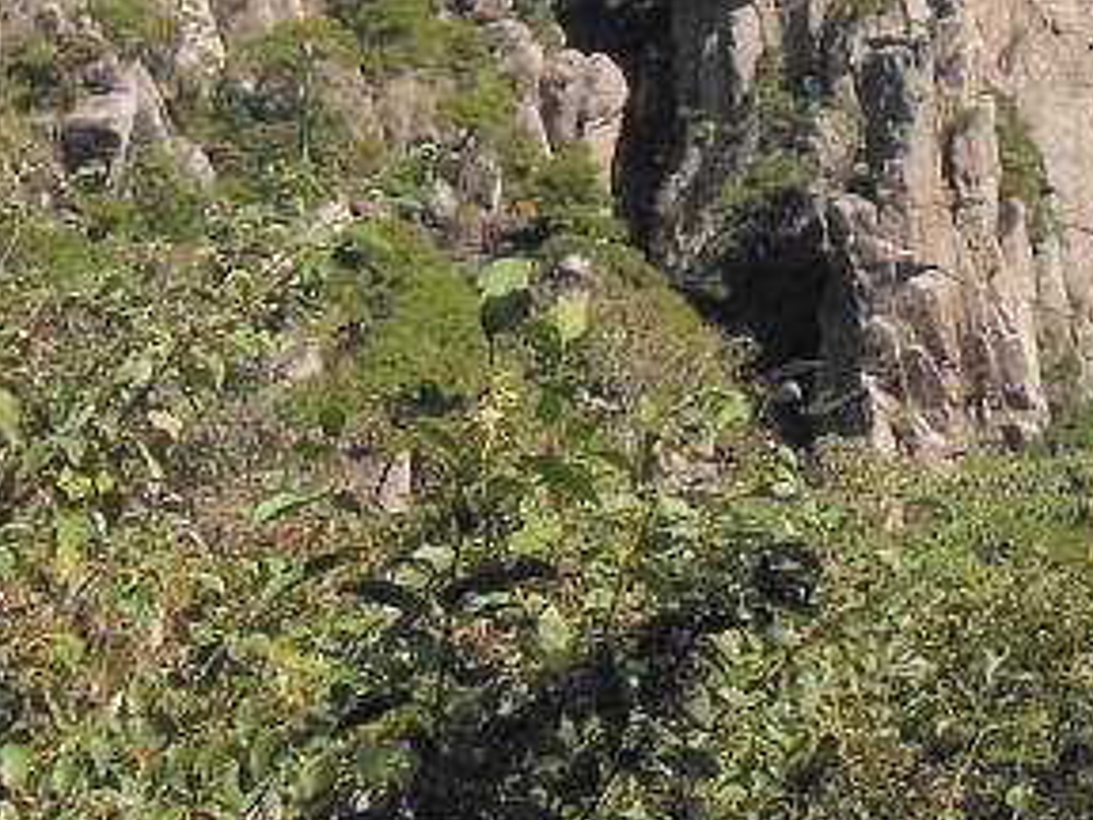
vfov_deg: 15.2
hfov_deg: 20.7
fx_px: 2810
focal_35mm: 89
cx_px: 1268
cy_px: -467
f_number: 3.5
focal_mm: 4.5
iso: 125
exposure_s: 1/1000
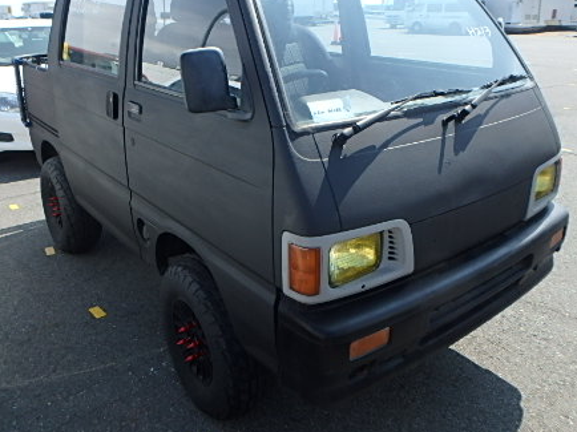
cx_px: 287
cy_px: 153
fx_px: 516
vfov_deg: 44.9
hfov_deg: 58.4
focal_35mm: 31
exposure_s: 1/640
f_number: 3.5
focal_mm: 3.7
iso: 125
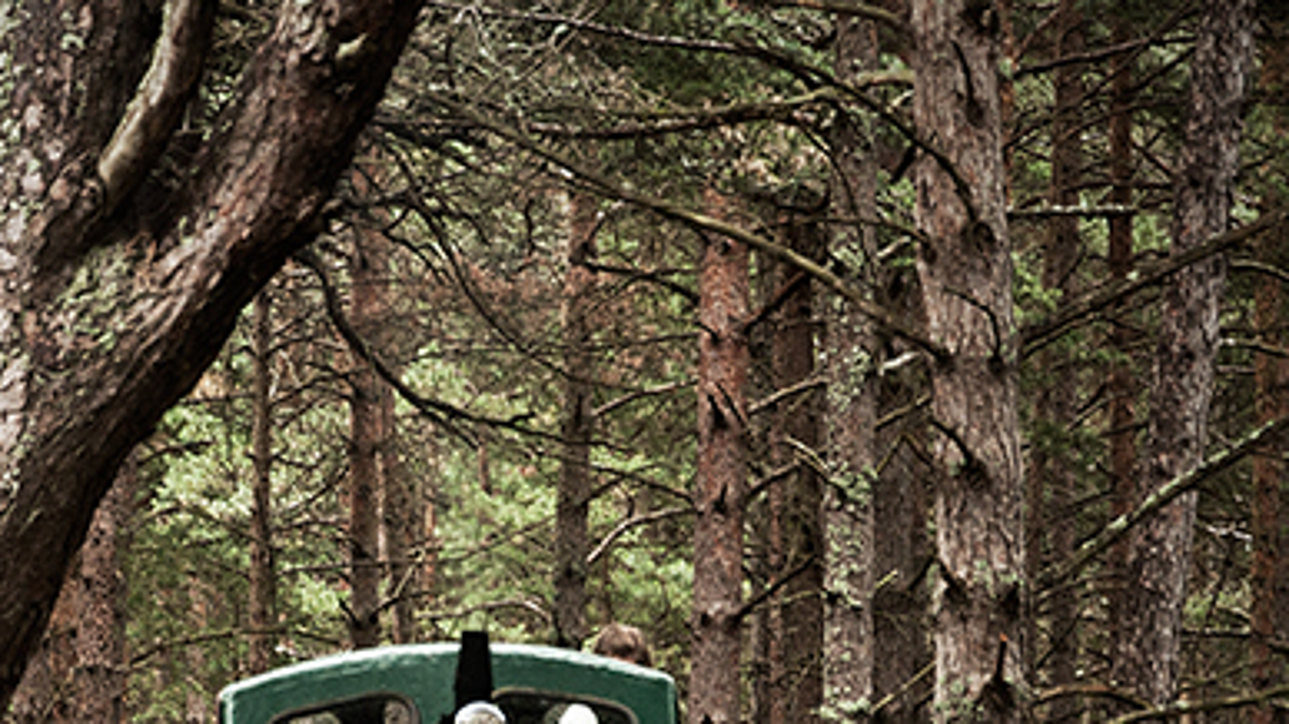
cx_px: 412
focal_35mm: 352
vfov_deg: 3.4
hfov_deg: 6.1
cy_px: 925
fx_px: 12041
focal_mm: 85
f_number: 5.6
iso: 400
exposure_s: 1/100
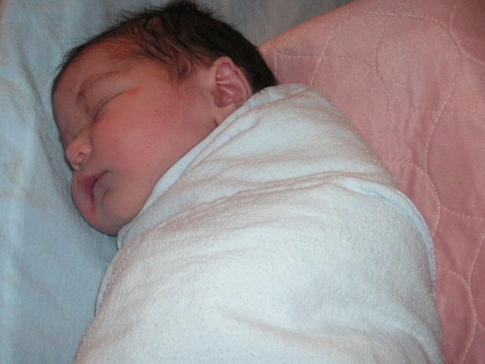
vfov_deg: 30.8
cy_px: 154
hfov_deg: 40.4
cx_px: 233
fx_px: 659
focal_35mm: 47
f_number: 3.3
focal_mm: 6.3
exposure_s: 1/45
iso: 160
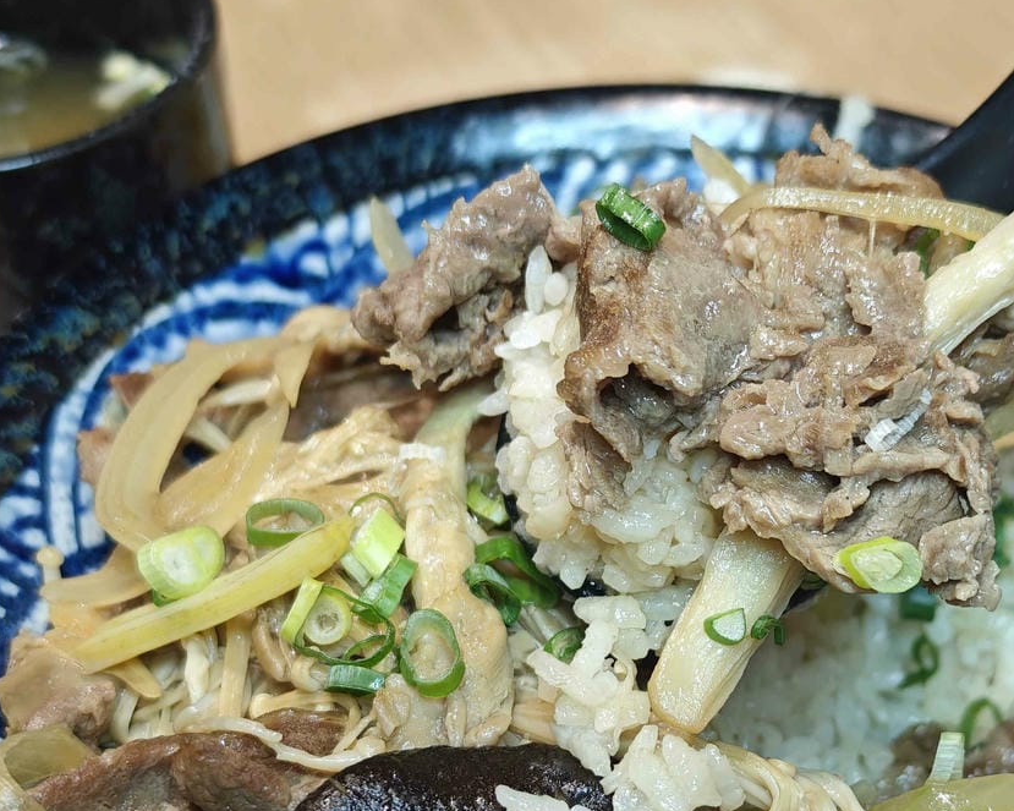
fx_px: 1950
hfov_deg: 28.9
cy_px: 524
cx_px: 692
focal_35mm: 65
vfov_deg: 23.4
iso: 500
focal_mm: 8.72
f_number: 2
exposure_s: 1/60
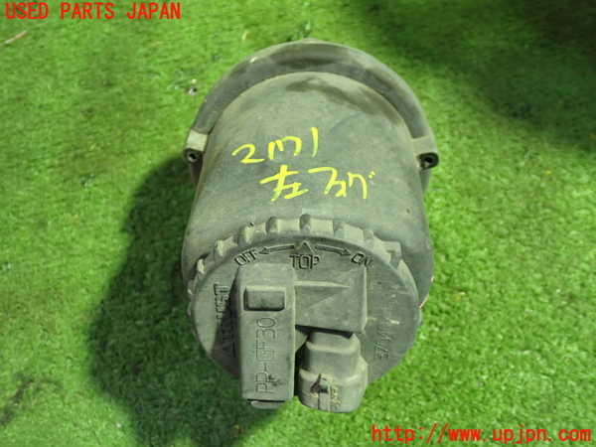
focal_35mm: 36
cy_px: 224
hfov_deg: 51.4
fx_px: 620
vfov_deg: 39.7
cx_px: 298
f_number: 2.5
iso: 640
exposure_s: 1/40
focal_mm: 6.37
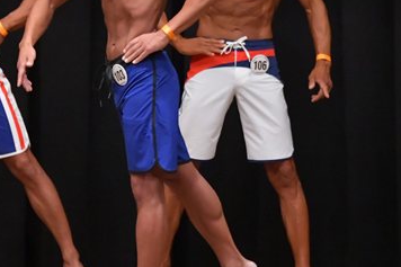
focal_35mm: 472
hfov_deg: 4.4
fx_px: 5255
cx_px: -3
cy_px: 64
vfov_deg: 2.9
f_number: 5.6
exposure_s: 1/400
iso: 6400
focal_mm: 145
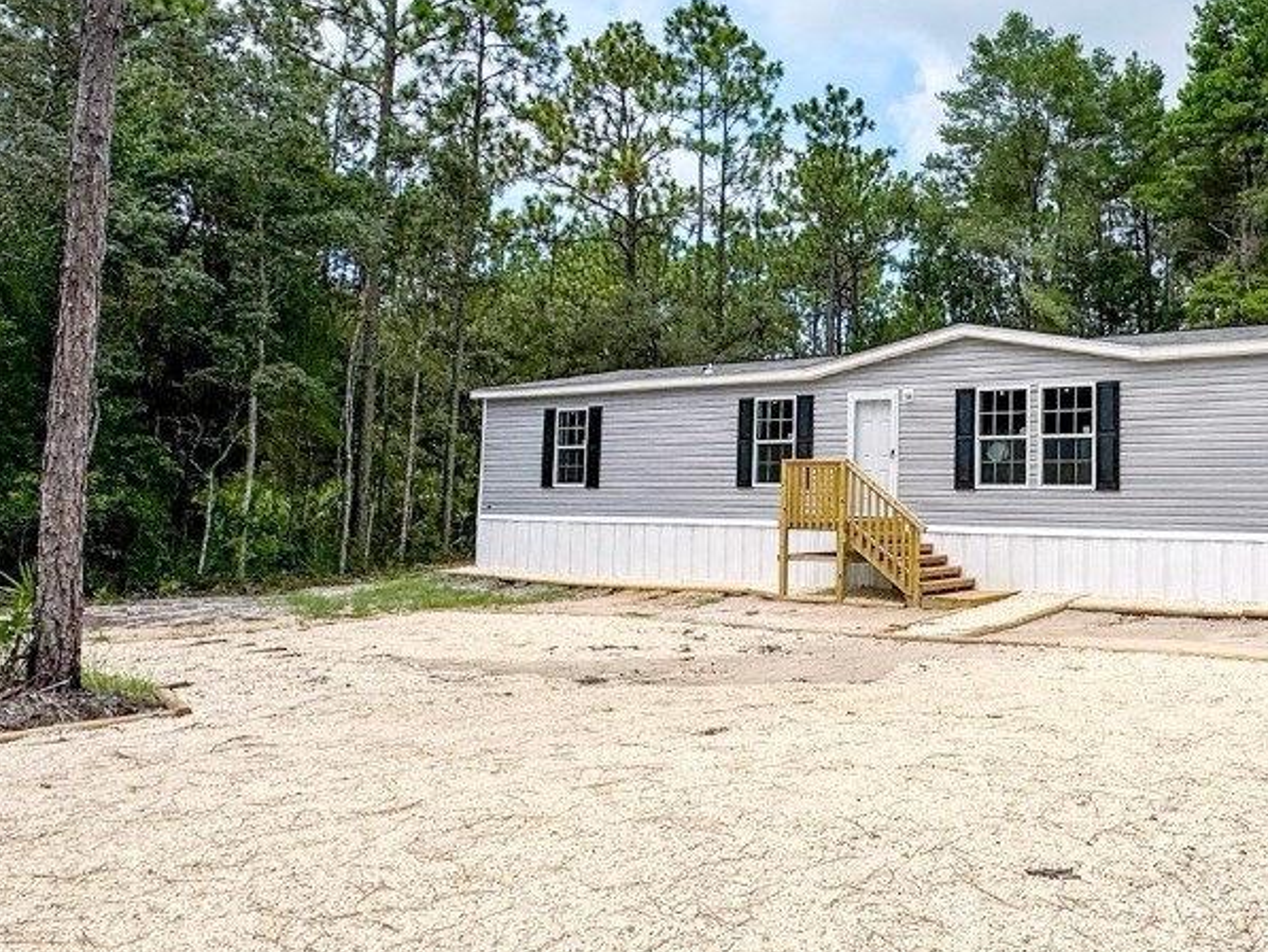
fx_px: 879
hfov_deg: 67.6
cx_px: 930
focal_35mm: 24
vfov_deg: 56.5
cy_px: 397
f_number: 2.2
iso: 50
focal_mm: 2.22
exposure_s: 1/3900
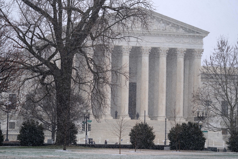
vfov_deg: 8.4
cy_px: 80
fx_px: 1078
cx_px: 119
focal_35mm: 163
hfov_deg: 12.6
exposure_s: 1/400
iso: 100
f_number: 2.8
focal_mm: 163
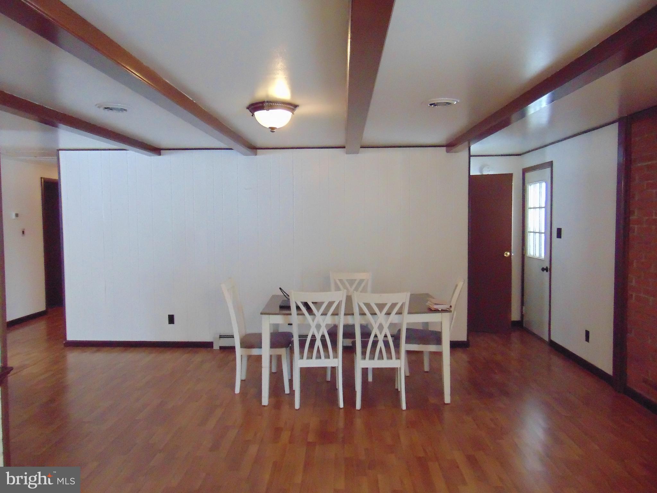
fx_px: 475
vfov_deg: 54.9
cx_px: 328
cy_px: 246
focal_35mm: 25
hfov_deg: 69.4
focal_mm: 4.5
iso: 800
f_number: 3
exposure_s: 1/100
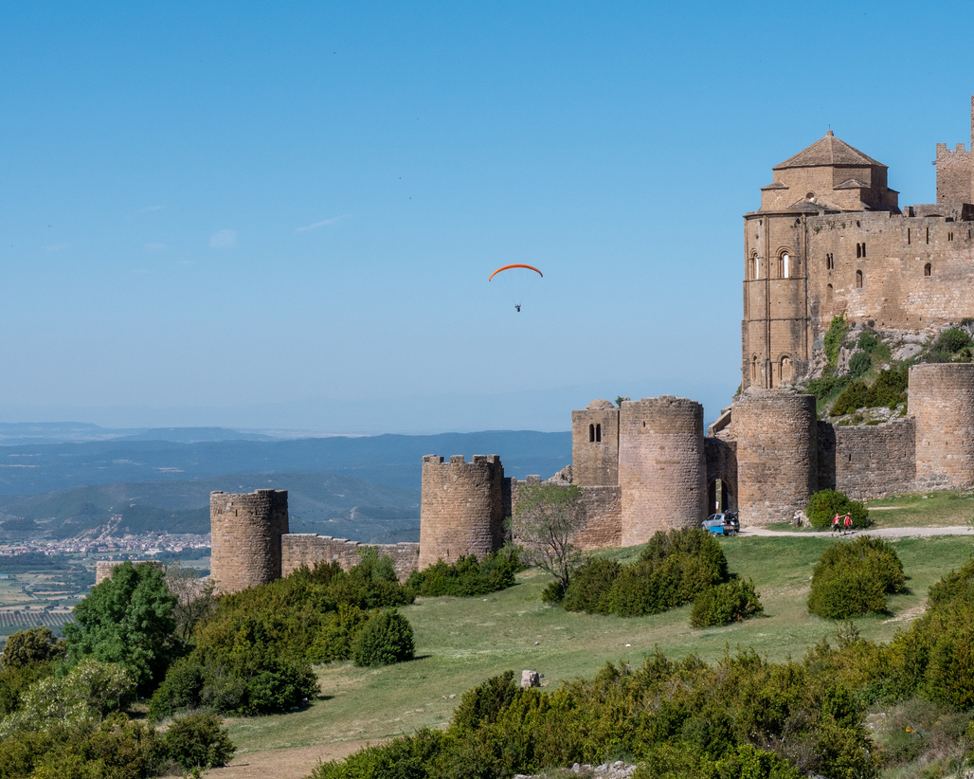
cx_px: 653
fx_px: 2680
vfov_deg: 16.5
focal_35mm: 93
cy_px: 303
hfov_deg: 20.5
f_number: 11
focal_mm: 34
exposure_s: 1/400
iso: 200
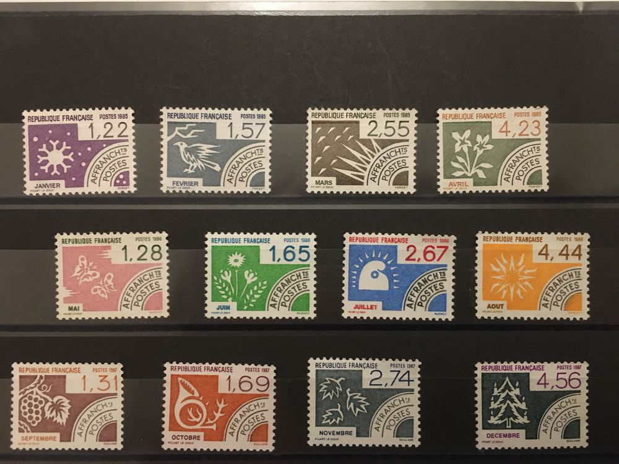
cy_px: 232
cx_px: 310
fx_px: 519
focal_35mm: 29
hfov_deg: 61.7
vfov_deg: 48.2
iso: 400
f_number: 2.2
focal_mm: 4.15
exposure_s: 1/17
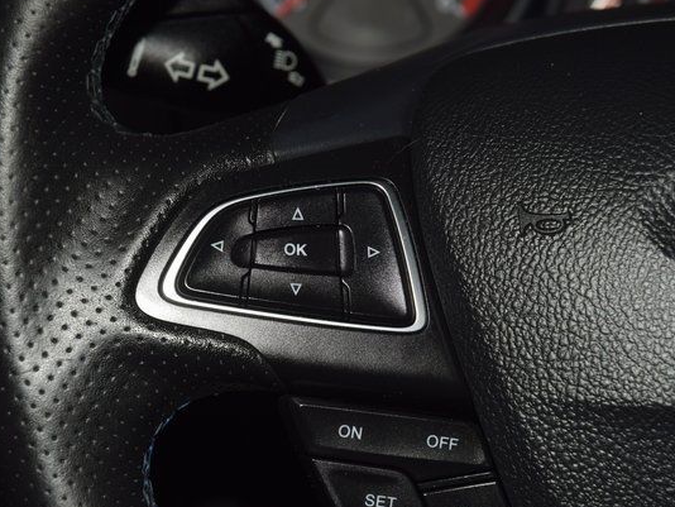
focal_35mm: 121
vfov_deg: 12.3
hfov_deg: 16.3
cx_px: 291
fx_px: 2361
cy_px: 250
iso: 100
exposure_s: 1/125
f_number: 8
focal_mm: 70
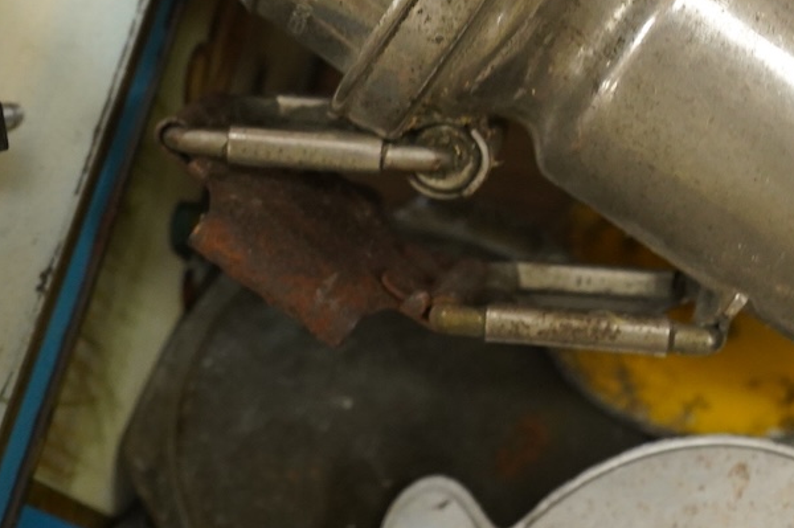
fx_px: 2336
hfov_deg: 18.6
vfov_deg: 12.5
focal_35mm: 106
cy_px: -132
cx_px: 870
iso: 2500
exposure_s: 1/100
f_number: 6.3
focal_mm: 37
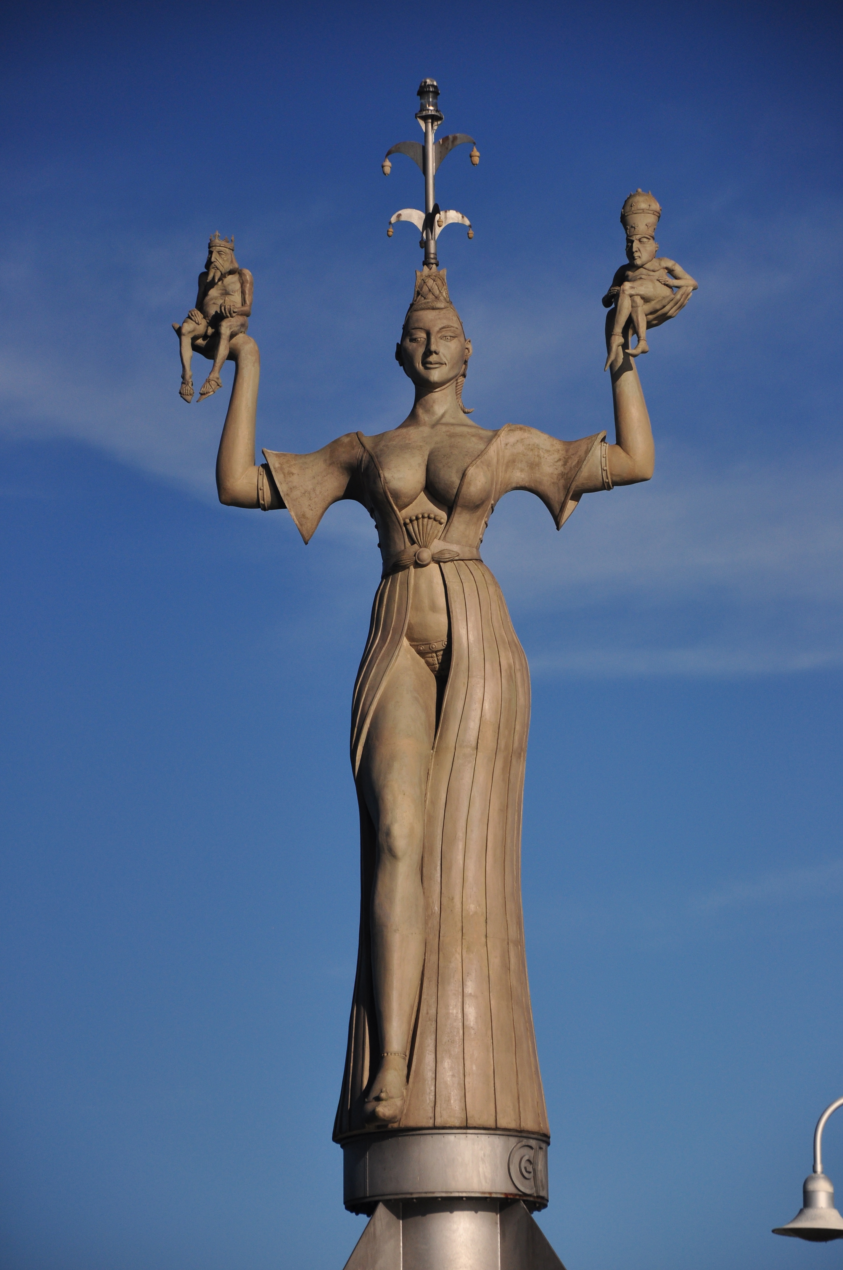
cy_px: 635
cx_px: 422
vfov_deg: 13.1
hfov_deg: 8.7
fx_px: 5546
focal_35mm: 158
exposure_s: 1/4000
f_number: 5.6
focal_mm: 105
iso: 250
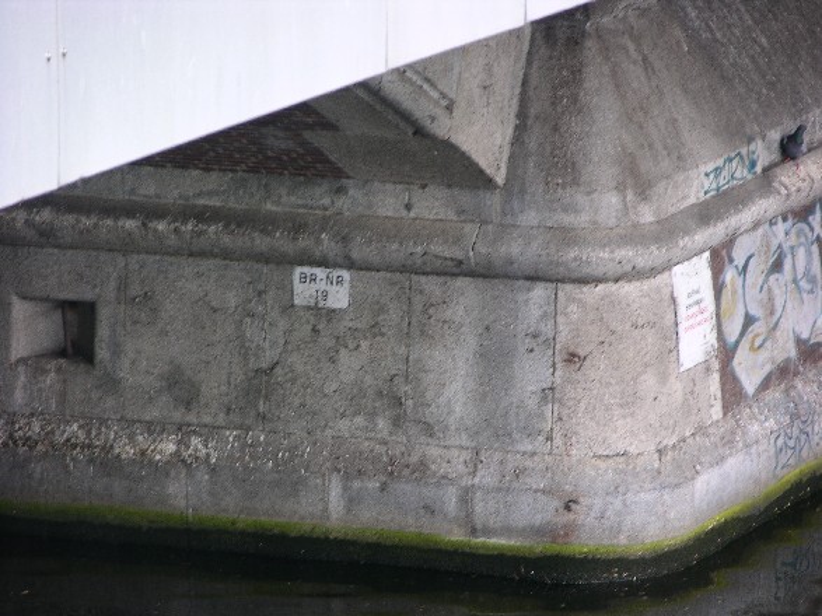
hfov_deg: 7.1
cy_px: 308
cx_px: 411
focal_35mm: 280
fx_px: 6648
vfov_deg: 5.3
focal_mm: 71.2
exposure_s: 1/22.7
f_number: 4.2
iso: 50
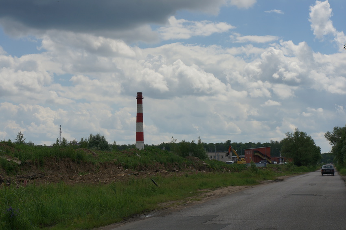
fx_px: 720
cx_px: 173
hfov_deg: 27.0
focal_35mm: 75
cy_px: 115
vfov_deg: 18.1
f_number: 9
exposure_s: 1/400
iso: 100
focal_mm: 50
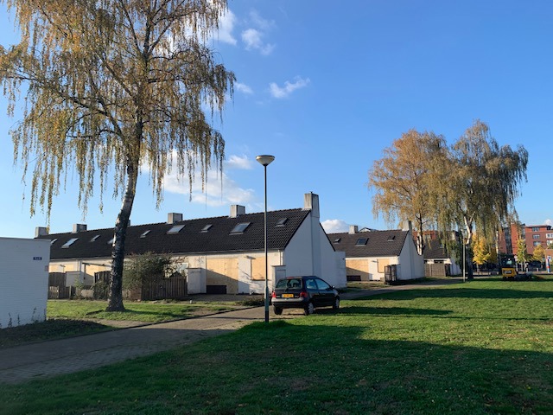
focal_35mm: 26
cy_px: 208
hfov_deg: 67.3
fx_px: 415
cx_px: 276
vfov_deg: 53.1
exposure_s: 1/1560
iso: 25
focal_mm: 4.25
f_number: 1.8
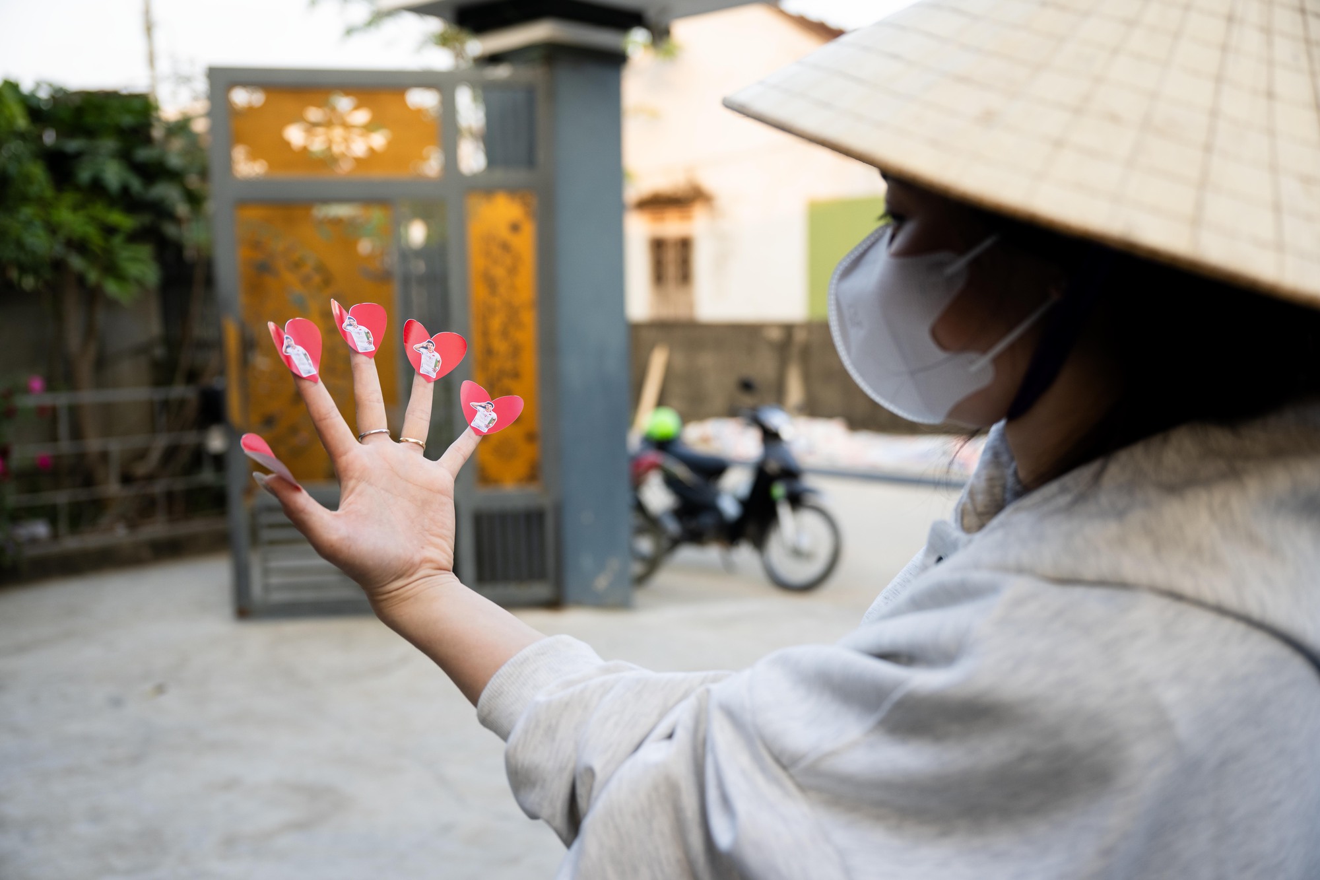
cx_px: 660
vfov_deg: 37.8
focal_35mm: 35
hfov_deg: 54.4
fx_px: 1283
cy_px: 440
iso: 320
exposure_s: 1/200
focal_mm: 35
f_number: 3.2
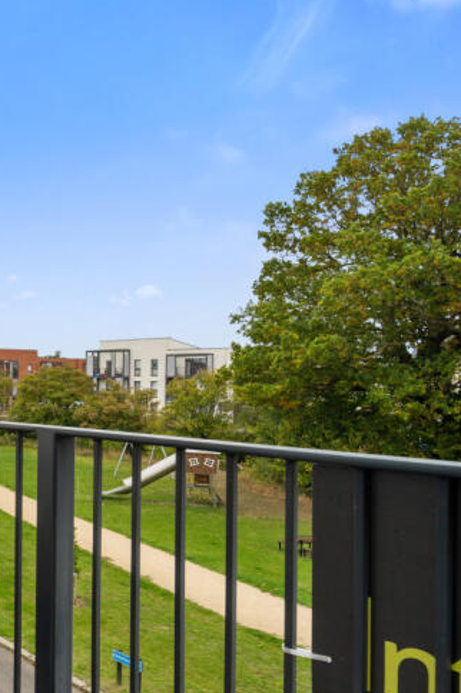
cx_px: -202
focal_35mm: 37
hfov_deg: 27.1
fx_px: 713
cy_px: 387
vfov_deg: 51.7
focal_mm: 17.5
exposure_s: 1/60
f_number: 8
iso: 320
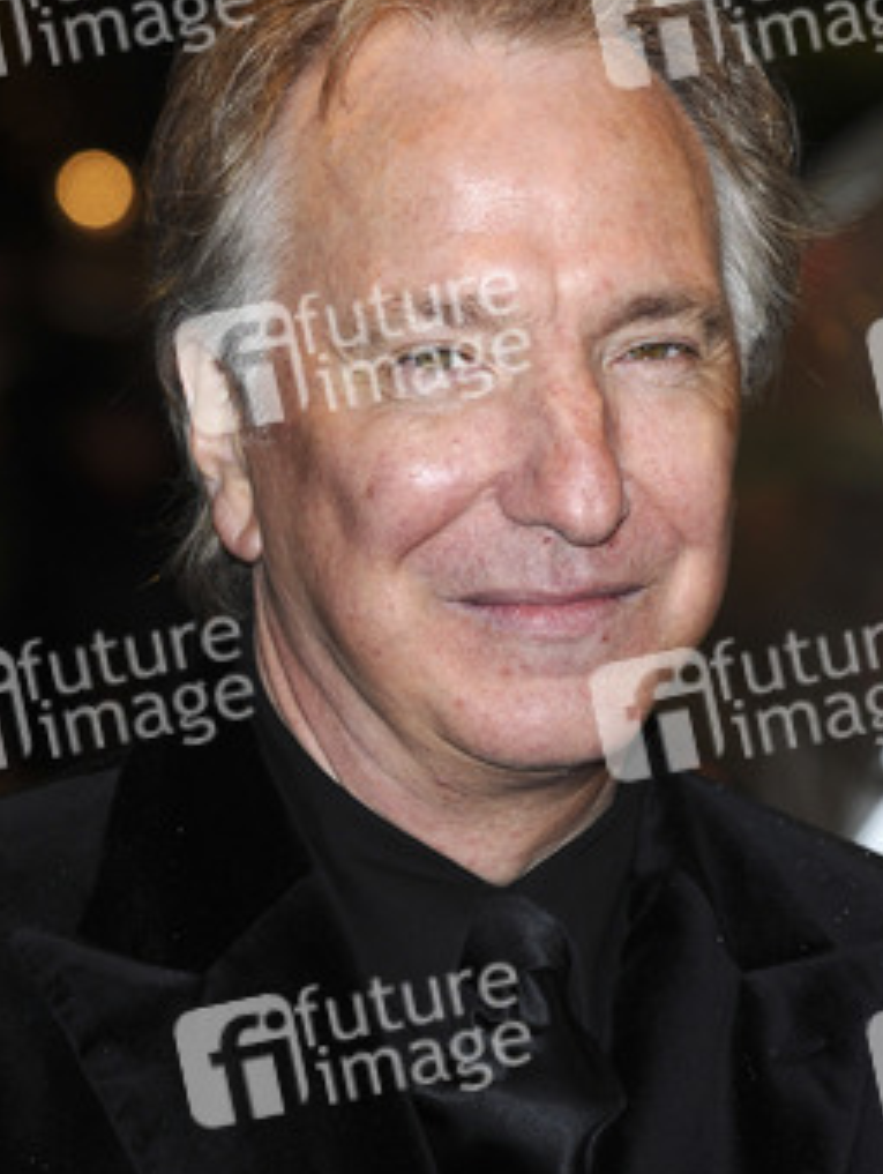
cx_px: 455
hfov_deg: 8.7
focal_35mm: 170
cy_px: 526
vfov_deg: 11.6
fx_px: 5771
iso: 400
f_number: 5
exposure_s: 1/160
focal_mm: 100
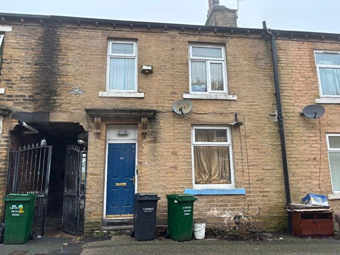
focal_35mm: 26
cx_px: 170
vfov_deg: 53.1
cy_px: 128
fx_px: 255
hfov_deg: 67.3
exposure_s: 1/129
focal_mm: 5.96
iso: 32
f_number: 1.6
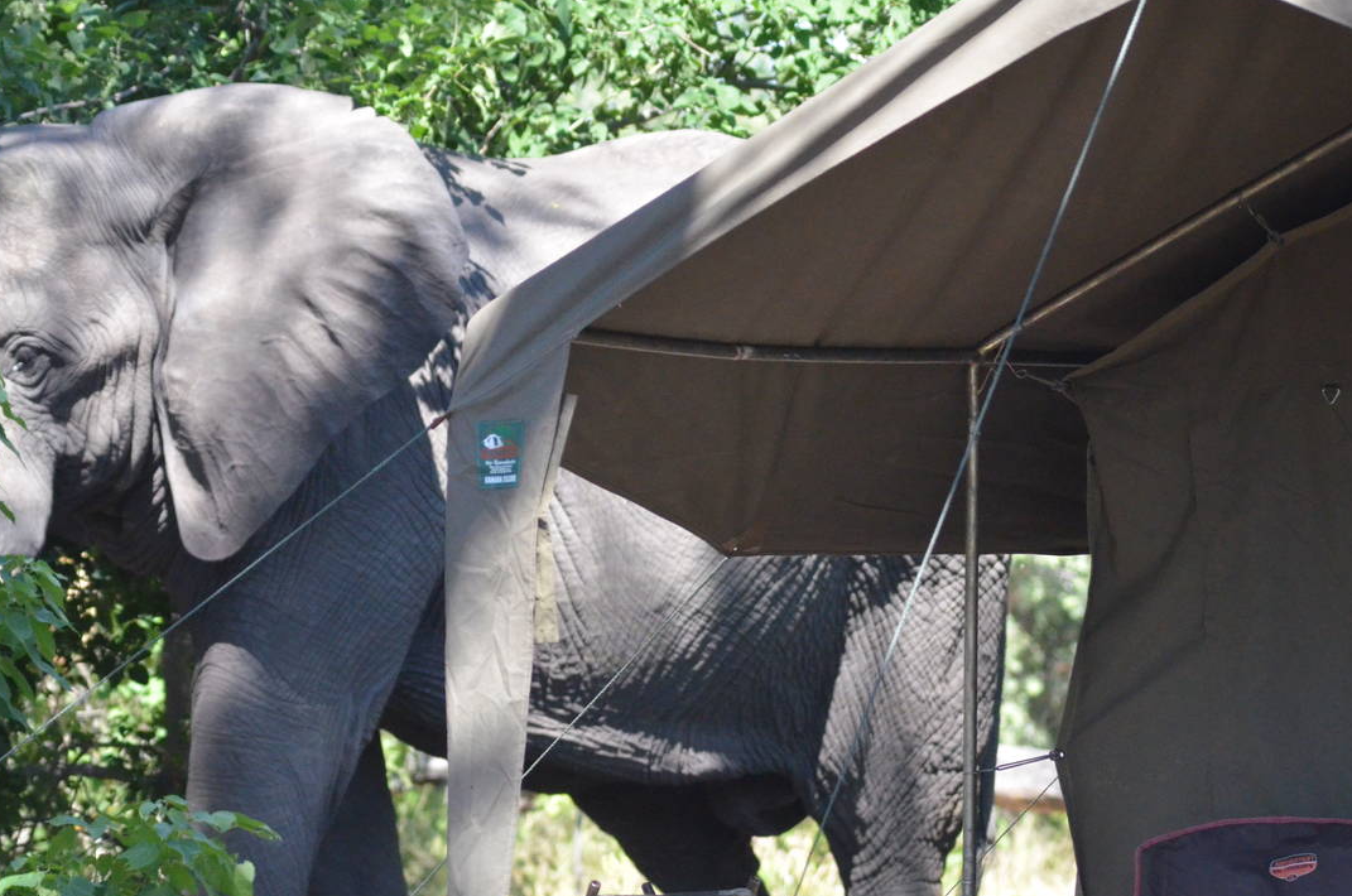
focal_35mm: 336
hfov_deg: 6.1
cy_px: 625
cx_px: 370
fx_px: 12596
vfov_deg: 4.1
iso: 2500
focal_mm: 150
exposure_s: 1/2000
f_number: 5.6
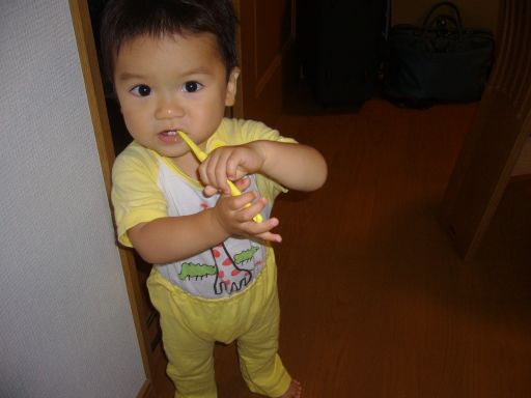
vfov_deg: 40.7
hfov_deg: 52.6
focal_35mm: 35
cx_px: 266
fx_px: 537
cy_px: 199
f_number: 2.8
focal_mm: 5.8
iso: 100
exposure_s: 1/30
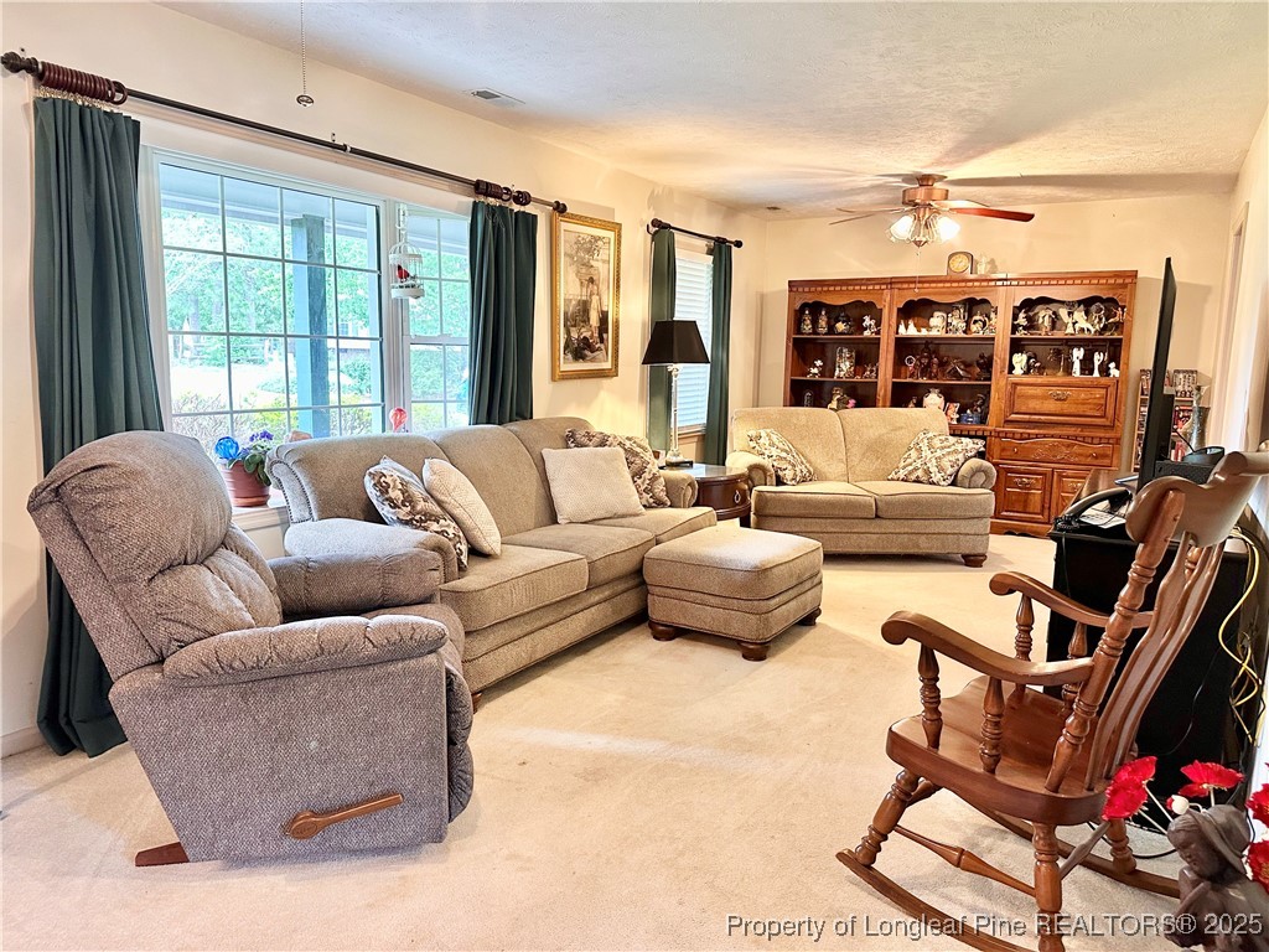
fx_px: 880
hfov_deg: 71.6
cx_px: 634
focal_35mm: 24
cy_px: 476
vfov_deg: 56.8
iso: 250
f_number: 1.78
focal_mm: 6.86
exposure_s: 1/60
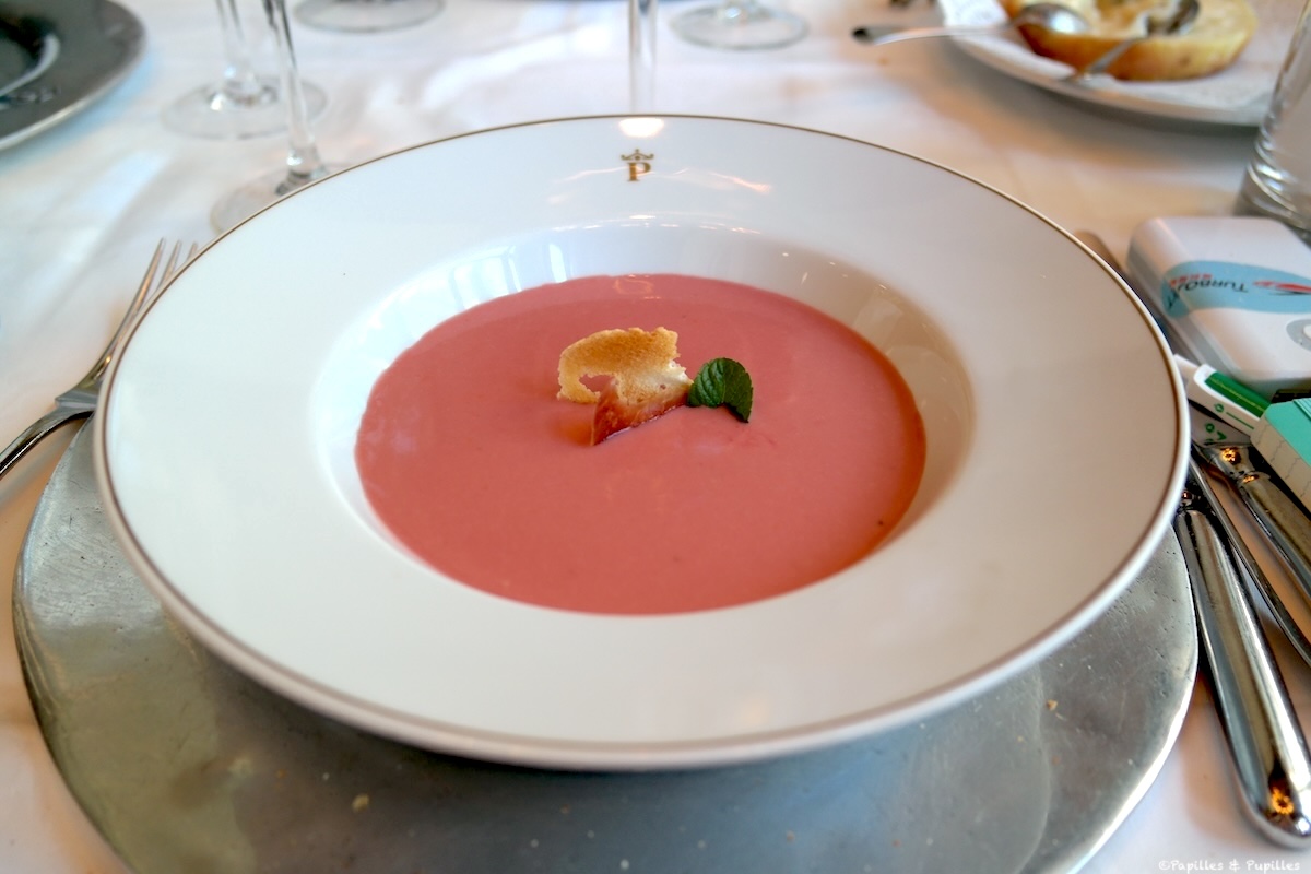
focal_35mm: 30
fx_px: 1092
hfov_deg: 61.9
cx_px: 656
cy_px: 437
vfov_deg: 43.6
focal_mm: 20
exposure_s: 1/50
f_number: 3.5
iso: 200
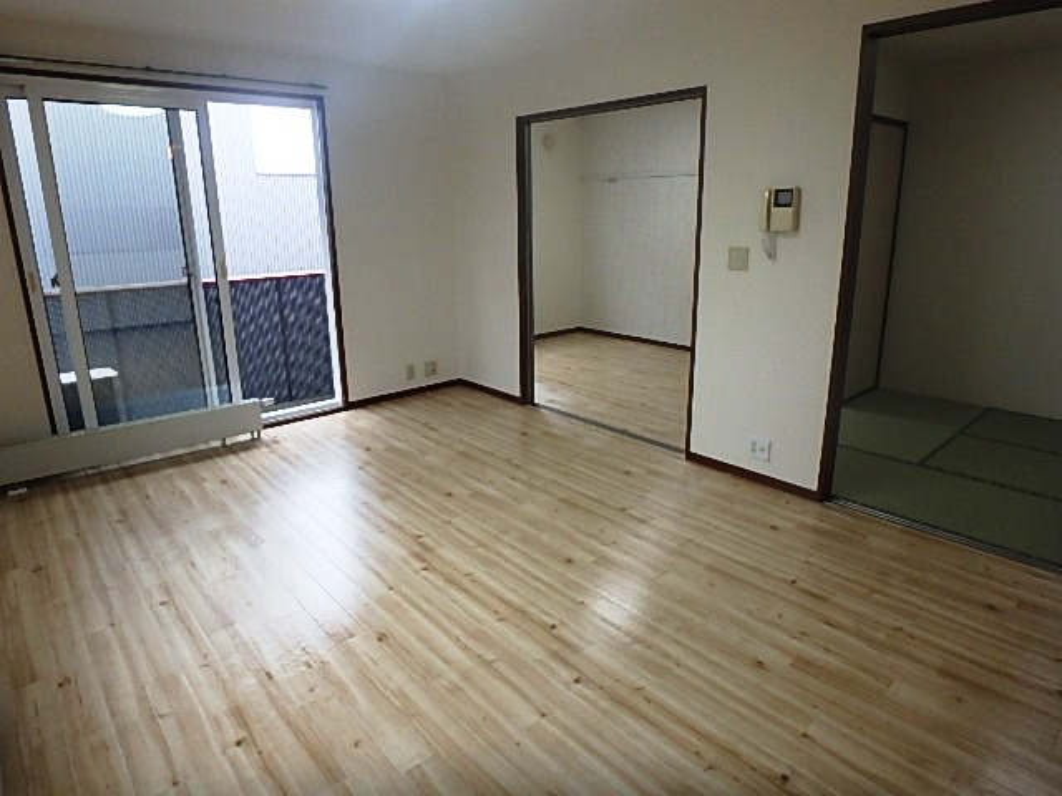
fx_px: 644
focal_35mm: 21
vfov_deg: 63.4
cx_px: 531
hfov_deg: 79.0
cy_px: 398
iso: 200
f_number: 3.5
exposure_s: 1/60
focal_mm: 3.7
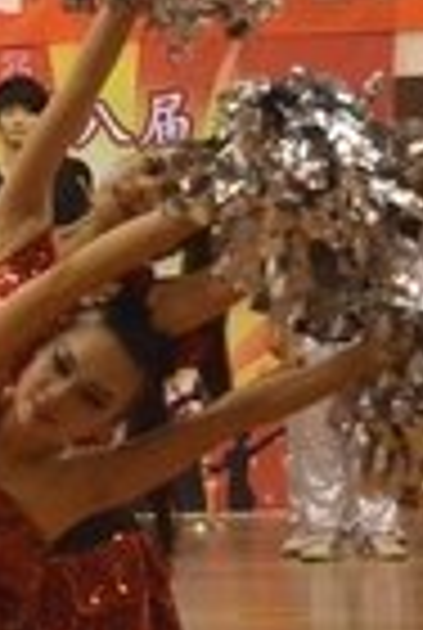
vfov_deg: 8.0
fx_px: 4490
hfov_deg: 5.3
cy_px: 160
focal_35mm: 256
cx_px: -364
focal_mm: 48
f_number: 5
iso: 6400
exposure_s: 1/250
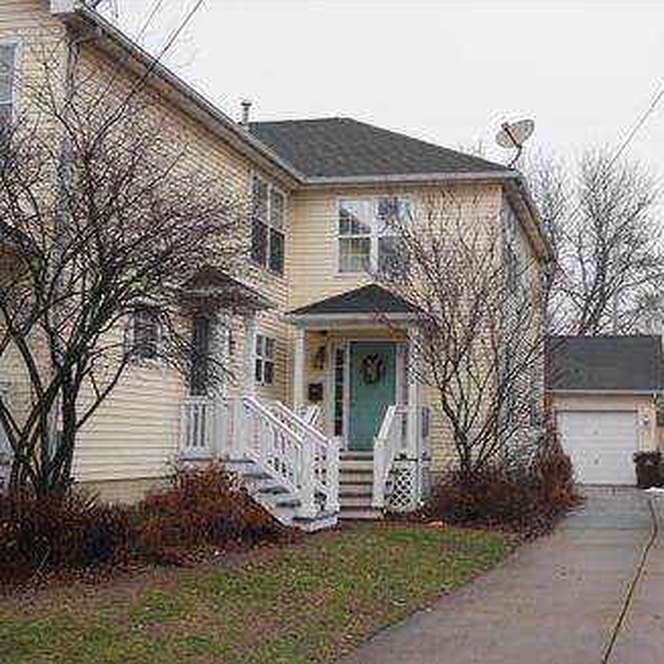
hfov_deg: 34.6
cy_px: 334
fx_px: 1056
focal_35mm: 49
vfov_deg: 34.9
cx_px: 443
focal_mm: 25
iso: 160
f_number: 5.6
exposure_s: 1/200
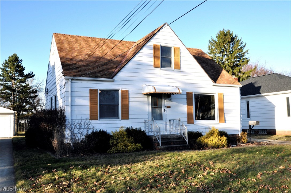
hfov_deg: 53.2
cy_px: 96
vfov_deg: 36.8
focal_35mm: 36
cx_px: 146
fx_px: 291
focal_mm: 24
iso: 320
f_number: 10
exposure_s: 1/250
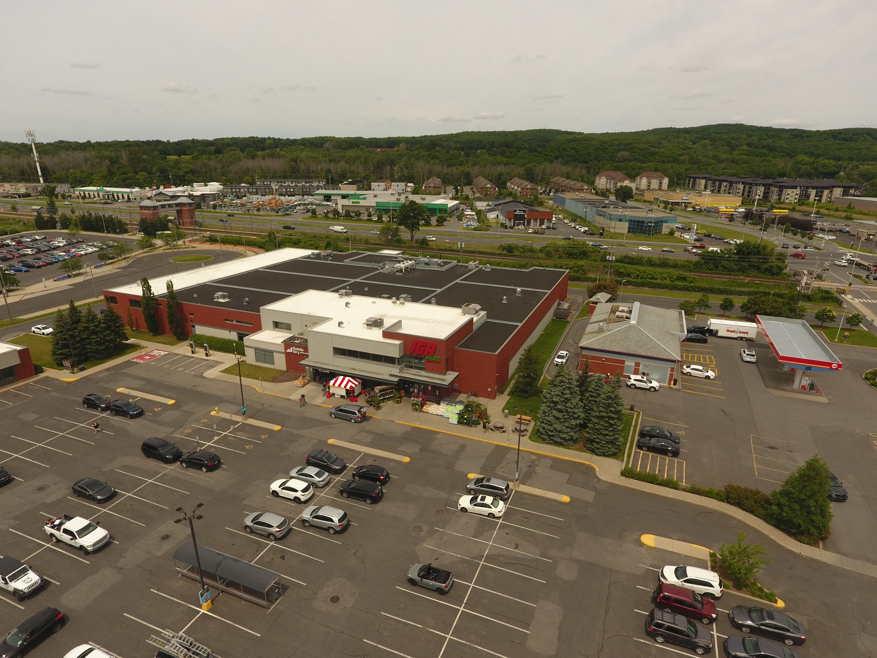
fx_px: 507
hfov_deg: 81.7
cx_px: 438
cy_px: 329
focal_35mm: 20
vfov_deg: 66.0
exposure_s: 1/1328
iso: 100
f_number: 2.8
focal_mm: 3.61
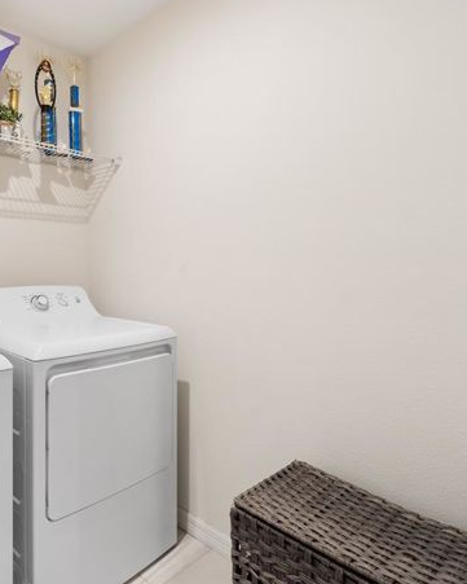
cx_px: 117
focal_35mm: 22
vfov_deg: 75.0
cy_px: 286
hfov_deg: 59.8
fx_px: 380
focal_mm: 10
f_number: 8
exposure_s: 1
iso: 100
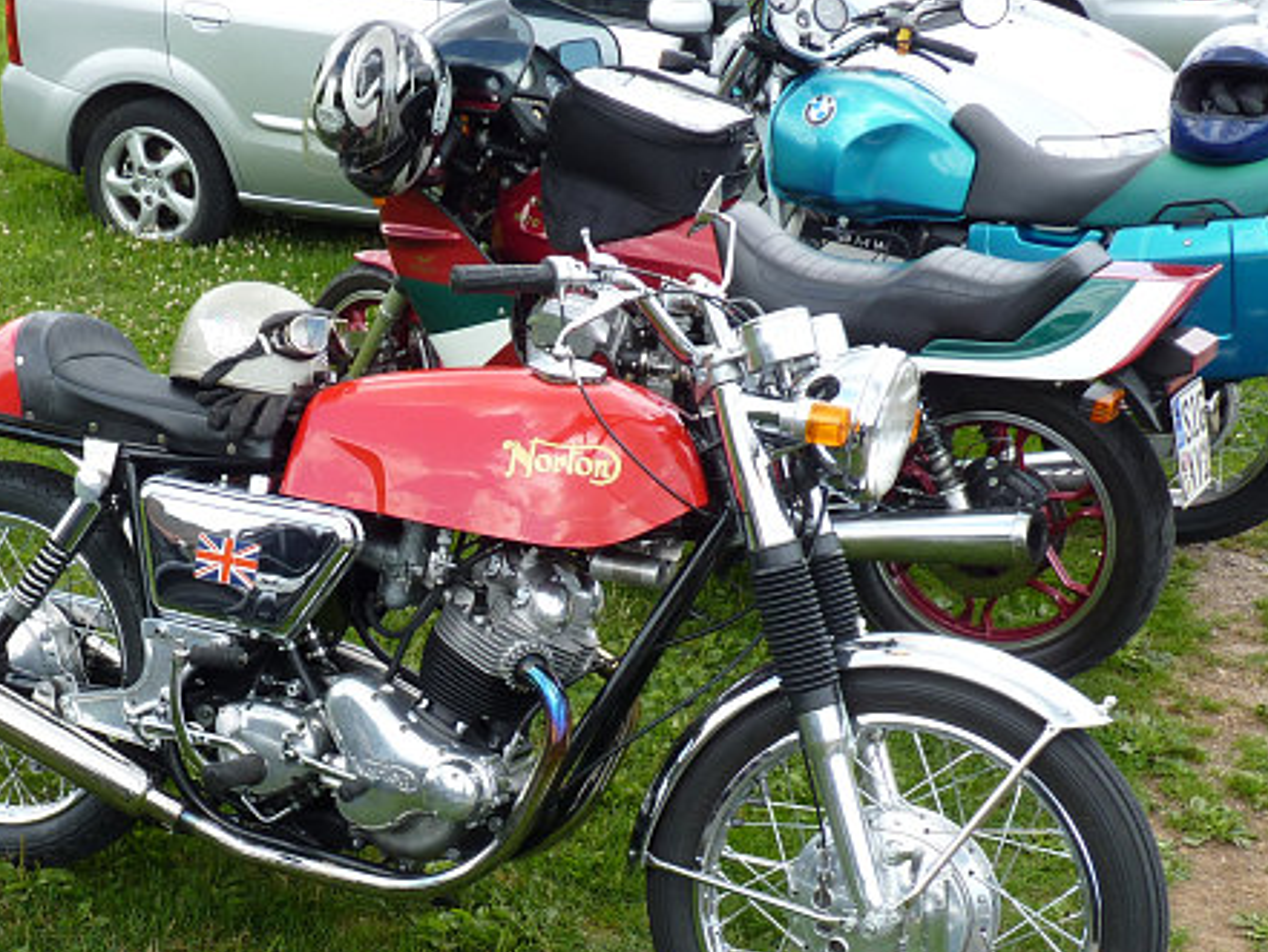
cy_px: 731
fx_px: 1795
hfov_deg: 37.9
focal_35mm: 49
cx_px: 308
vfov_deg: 29.2
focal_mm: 4.8
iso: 80
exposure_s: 1/125
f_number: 4
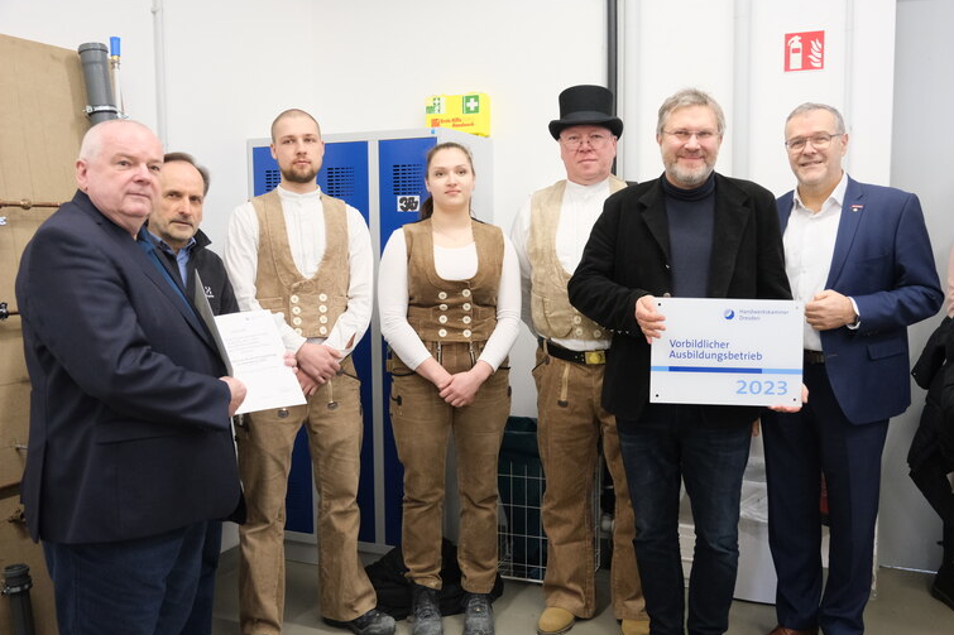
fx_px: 821
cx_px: 483
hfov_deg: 60.3
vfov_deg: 42.3
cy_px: 321
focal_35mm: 31
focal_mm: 20.2
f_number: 4
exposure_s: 1/100
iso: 3200
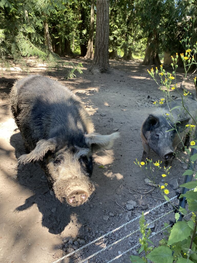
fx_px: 197
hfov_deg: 53.1
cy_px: 132
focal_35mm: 26
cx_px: 98
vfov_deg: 67.3
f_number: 1.8
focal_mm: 4.25
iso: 64
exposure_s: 1/121
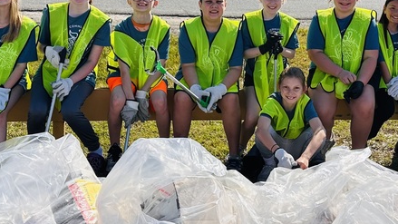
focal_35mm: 61
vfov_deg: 19.6
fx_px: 644
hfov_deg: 34.1
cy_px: 59
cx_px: 255
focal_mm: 6.86
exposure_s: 1/4184
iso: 80
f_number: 1.78
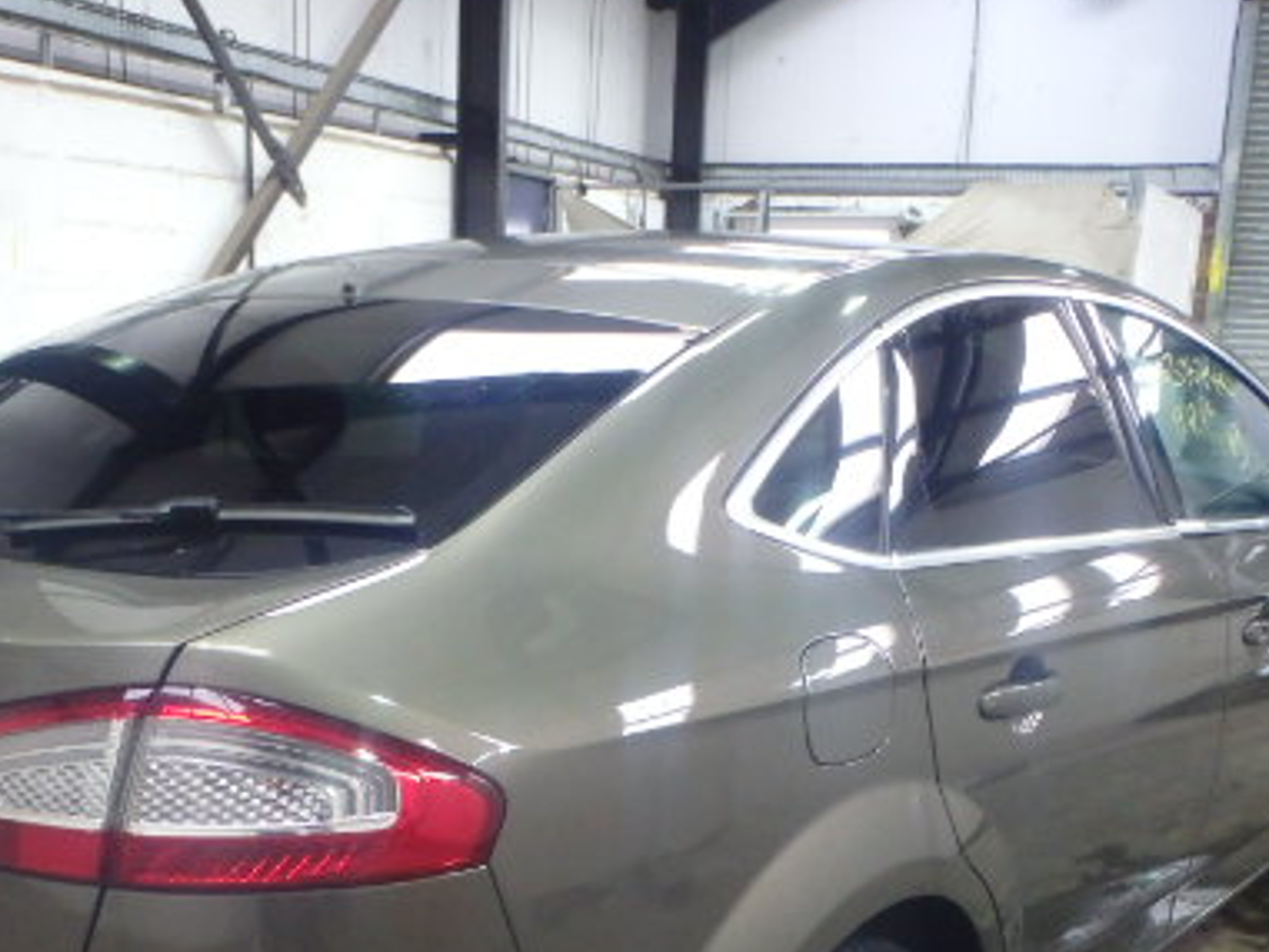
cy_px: 776
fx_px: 1724
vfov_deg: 30.1
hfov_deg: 40.1
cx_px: 463
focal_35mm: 47
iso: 800
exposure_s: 1/15
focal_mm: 5
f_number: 3.9
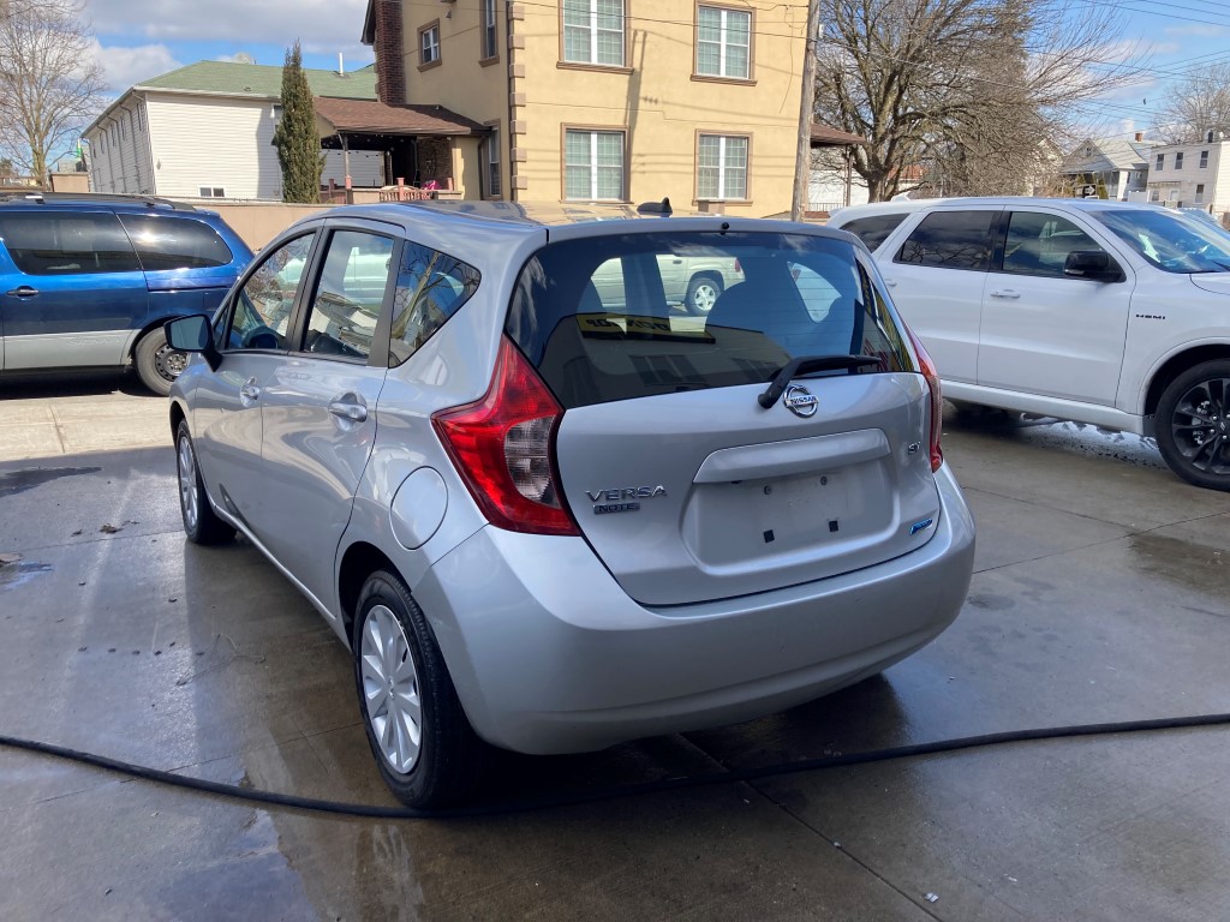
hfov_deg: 63.4
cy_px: 461
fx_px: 995
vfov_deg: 49.7
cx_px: 615
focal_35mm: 28
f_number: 1.8
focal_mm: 3.99
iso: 20
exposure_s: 1/906
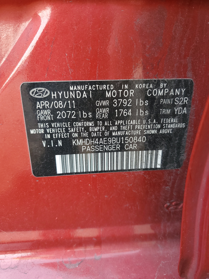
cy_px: 140
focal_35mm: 26
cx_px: 104
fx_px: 209
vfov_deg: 67.3
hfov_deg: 53.1
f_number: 1.5
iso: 59
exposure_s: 1/120
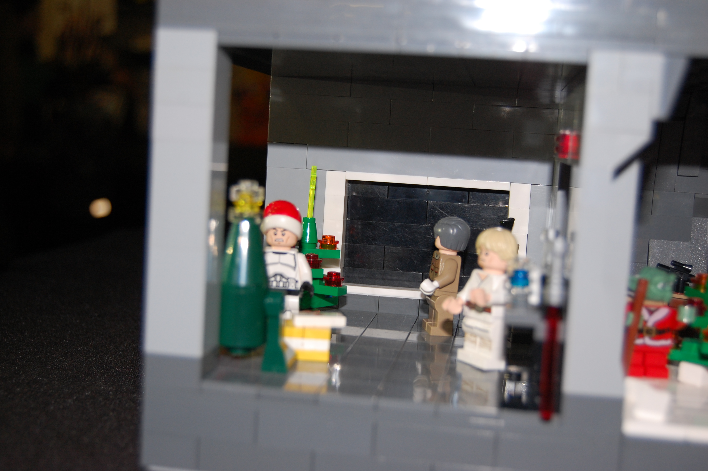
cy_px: 236
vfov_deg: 26.4
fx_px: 1002
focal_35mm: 51
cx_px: 354
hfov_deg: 38.9
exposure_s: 1/60
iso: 400
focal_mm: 34
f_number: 4.5
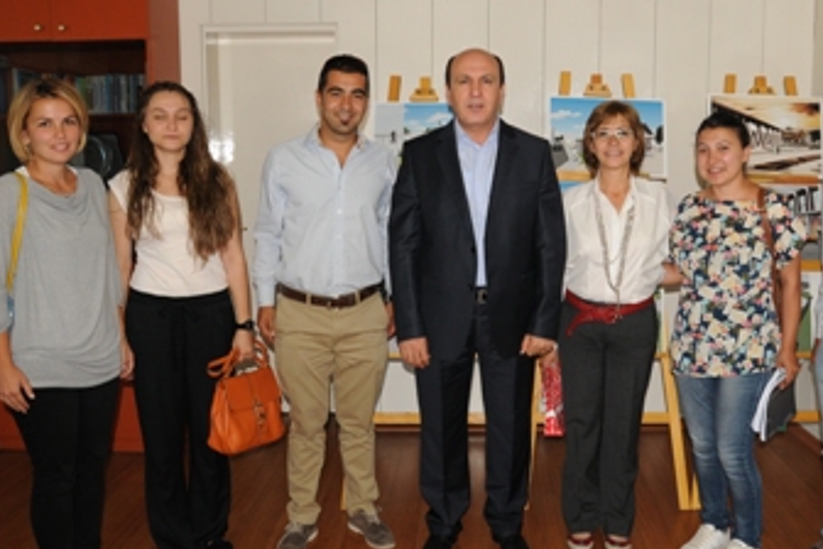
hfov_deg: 52.9
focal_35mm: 36
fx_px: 823
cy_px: 301
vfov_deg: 36.8
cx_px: 478
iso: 640
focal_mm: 18
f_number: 4.5
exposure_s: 1/60
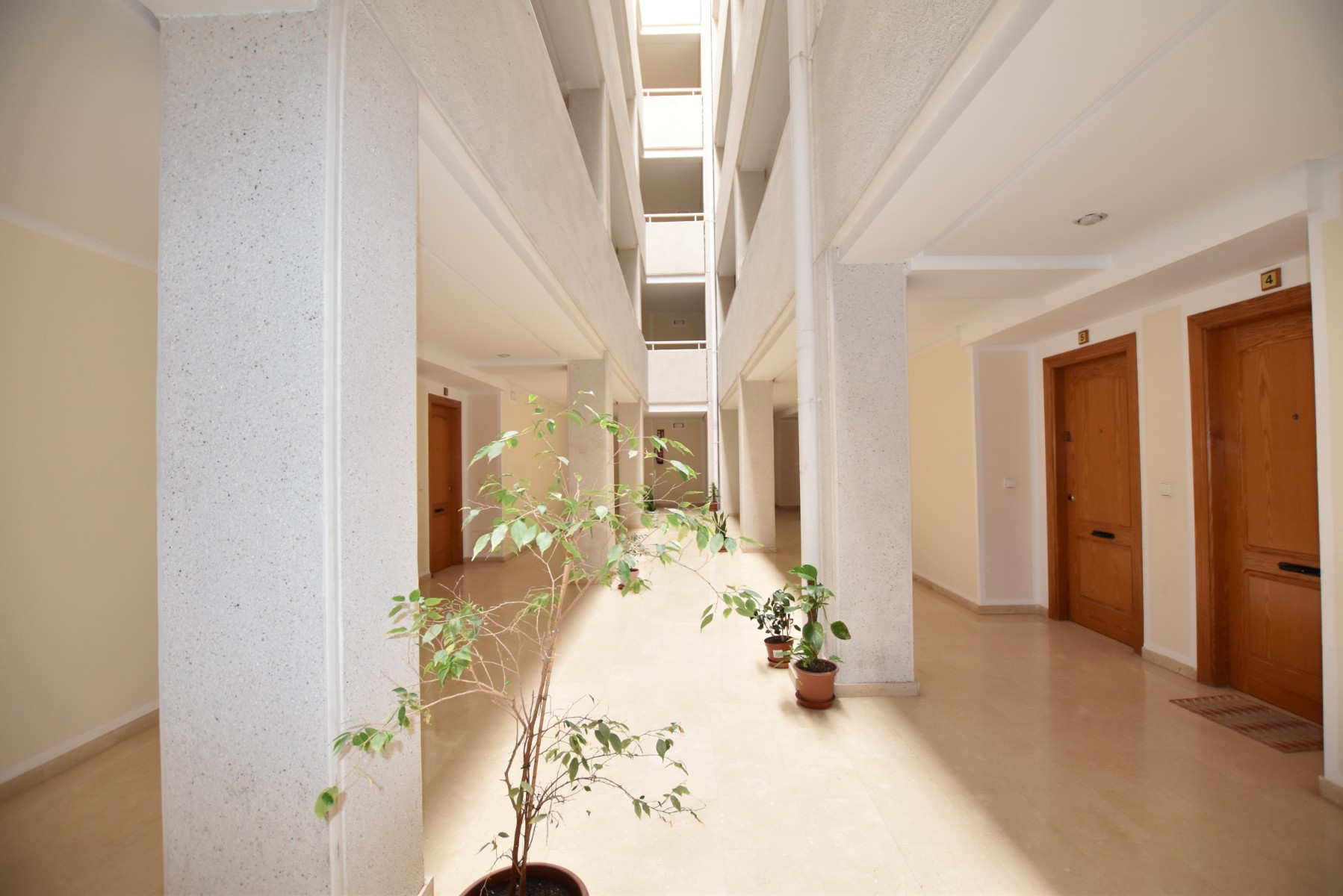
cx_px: 672
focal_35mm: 15
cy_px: 448
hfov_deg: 100.4
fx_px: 560
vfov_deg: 77.4
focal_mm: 10
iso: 900
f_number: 3.5
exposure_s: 1/200
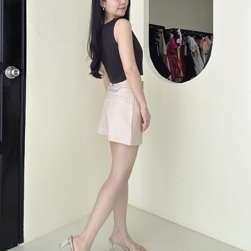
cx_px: 124
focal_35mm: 28
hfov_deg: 57.3
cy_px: 114
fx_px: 230
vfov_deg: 57.2
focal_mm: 2.69
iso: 80
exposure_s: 1/108
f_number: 1.9
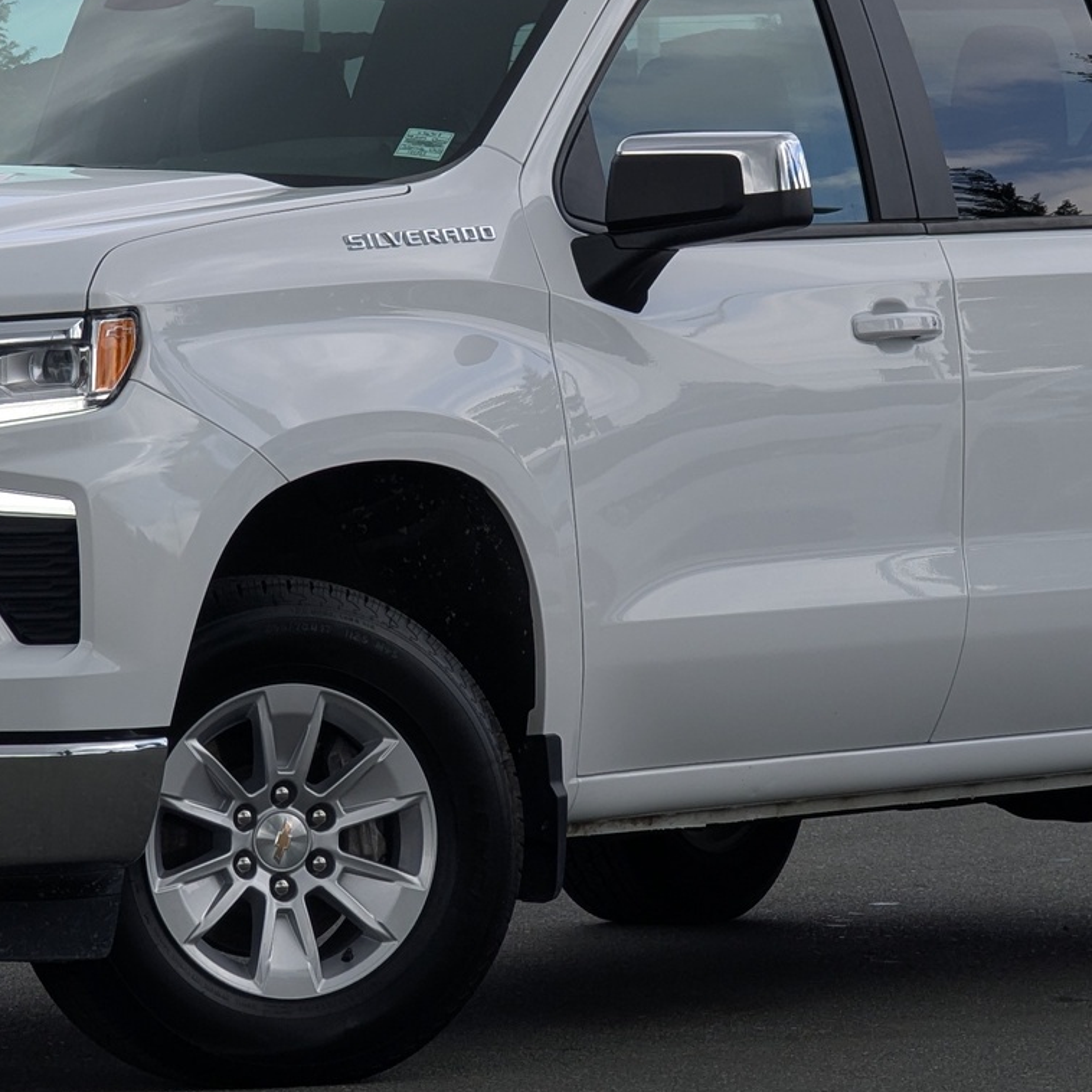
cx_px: 382
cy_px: 396
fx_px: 9030
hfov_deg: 6.9
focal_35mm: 253
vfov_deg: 6.9
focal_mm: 19
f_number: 3.5
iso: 30
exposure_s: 1/377
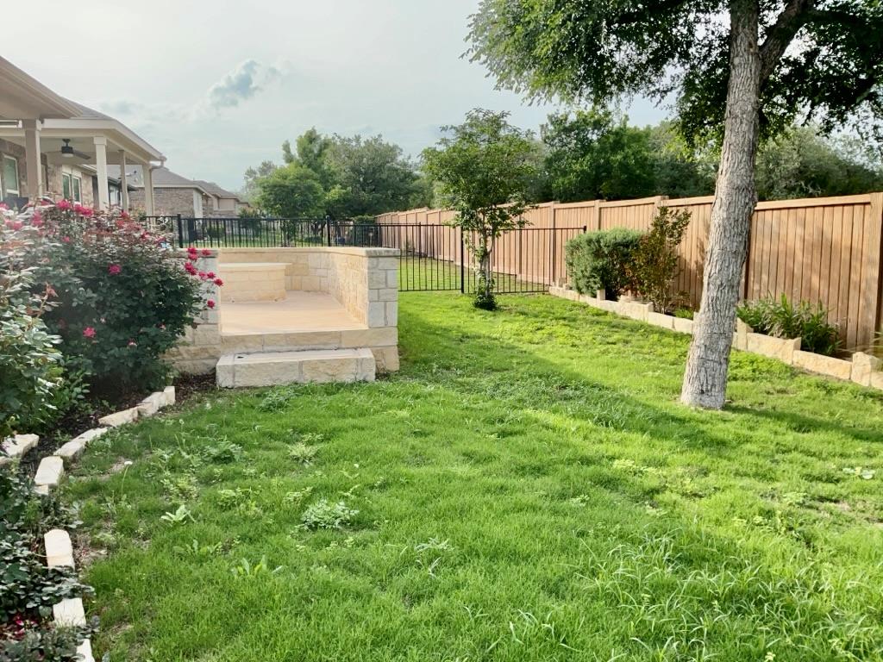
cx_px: 442
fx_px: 689
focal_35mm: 27
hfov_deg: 65.3
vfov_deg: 51.4
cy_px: 331
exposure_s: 1/816
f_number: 1.8
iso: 32
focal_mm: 3
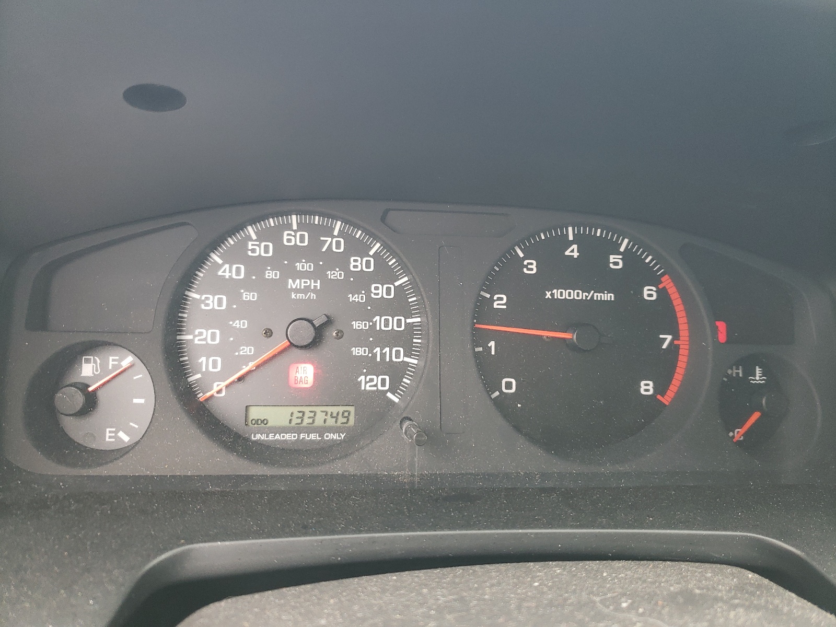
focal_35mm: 26
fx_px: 628
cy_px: 314
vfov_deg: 53.1
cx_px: 418
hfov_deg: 67.3
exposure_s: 1/60.2
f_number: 1.5
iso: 109
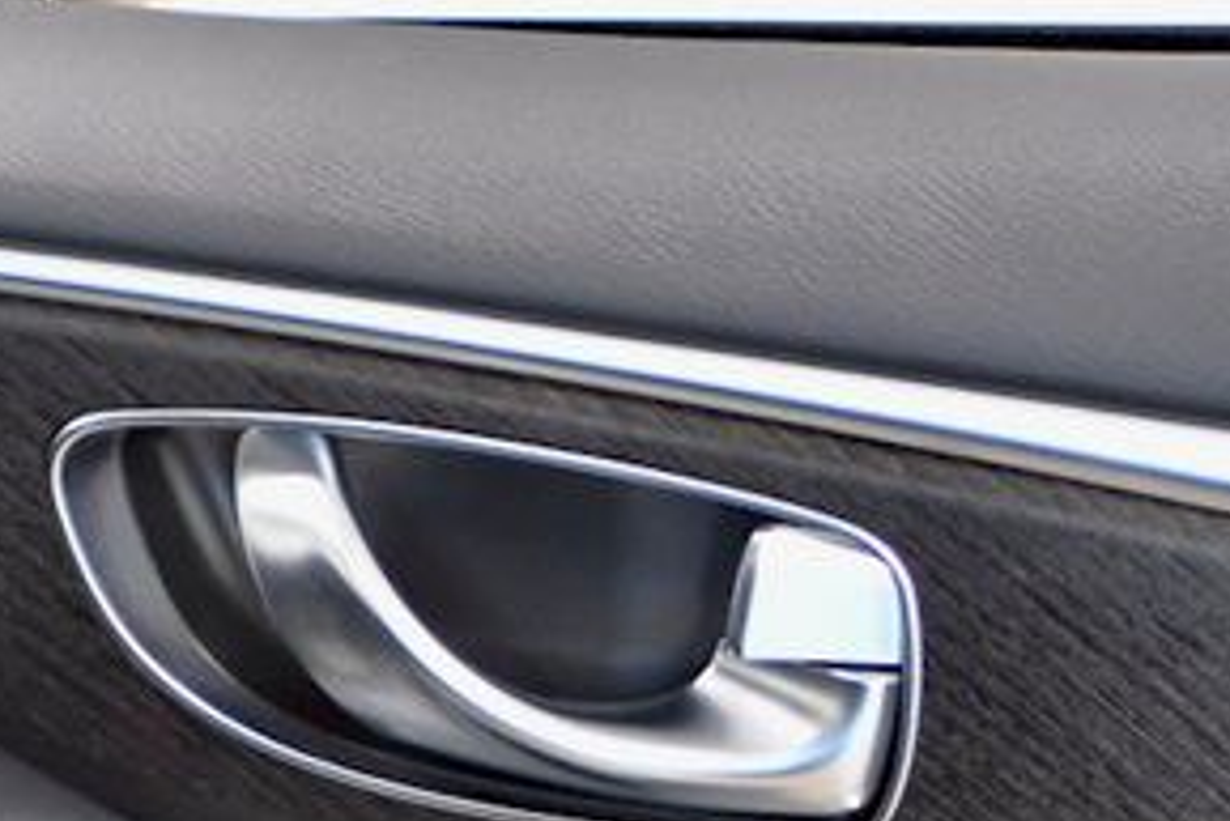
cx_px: 1128
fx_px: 10186
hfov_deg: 6.9
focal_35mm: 298
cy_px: 1410
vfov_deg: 4.6
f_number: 3.5
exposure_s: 1/250
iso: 1250
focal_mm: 56
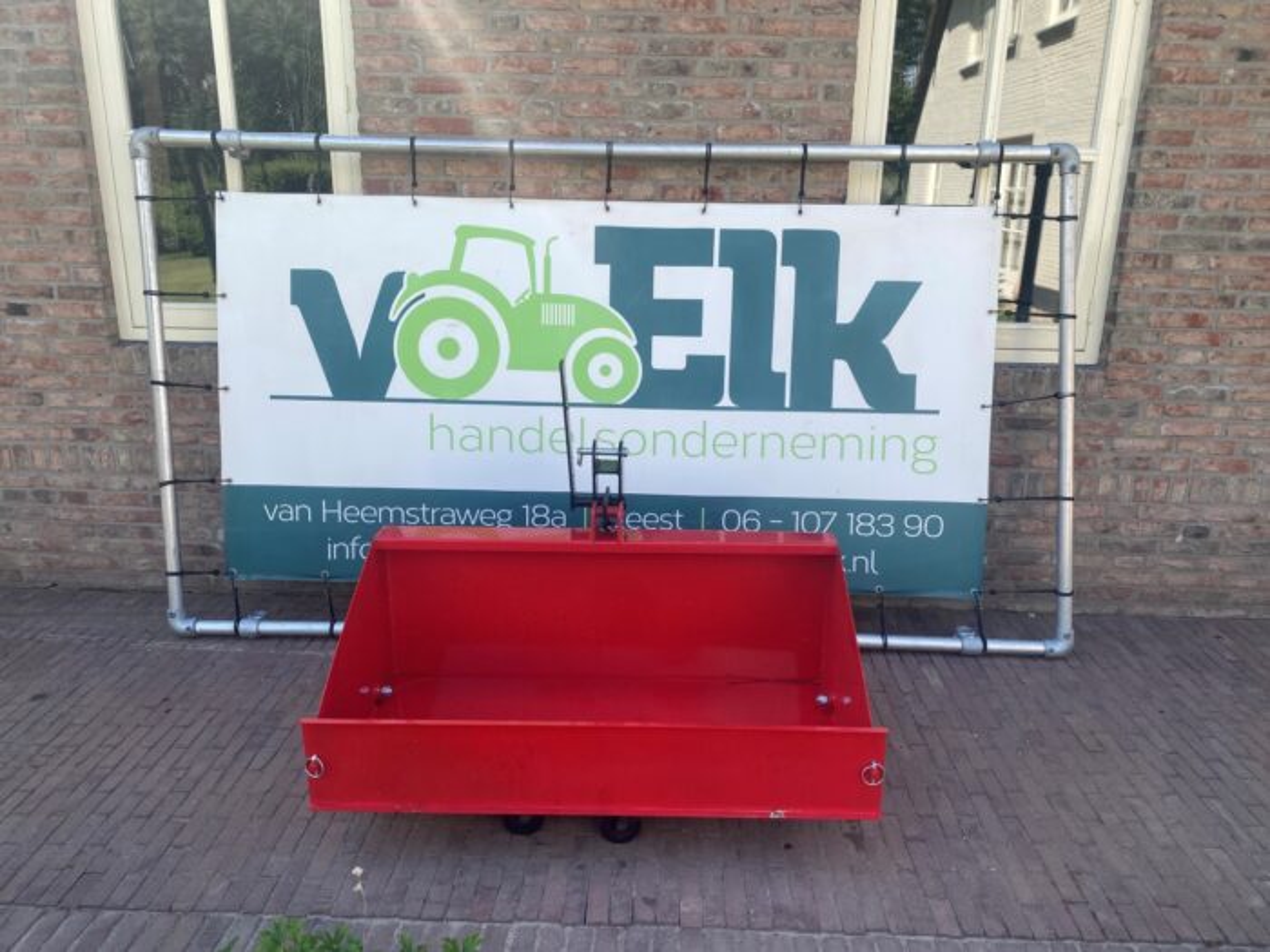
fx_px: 954
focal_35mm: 26
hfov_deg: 67.3
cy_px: 476
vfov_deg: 53.1
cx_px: 635
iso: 32
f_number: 1.8
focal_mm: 4.25
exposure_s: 1/762
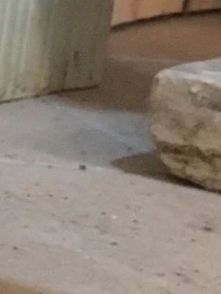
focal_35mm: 216
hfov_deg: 6.0
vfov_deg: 9.2
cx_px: -579
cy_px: 103
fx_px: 1838
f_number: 2.2
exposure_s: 1/20
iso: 200
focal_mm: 4.15
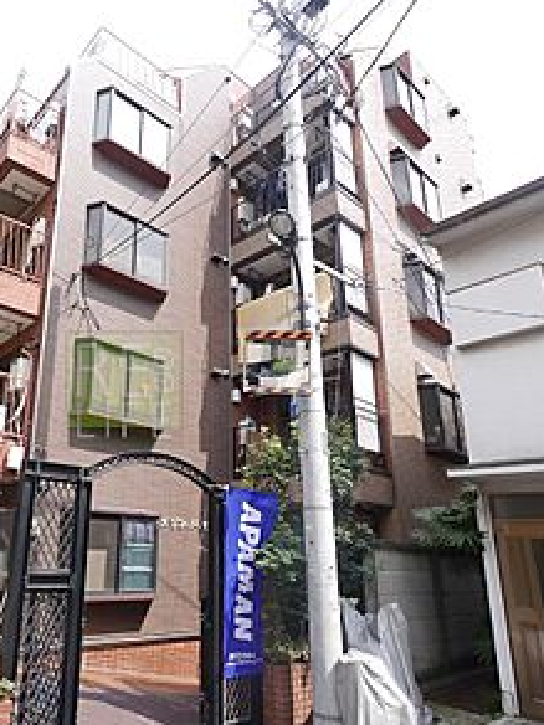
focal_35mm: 23
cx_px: 124
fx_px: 482
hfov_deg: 55.5
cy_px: 390
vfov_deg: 73.8
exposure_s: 1/250
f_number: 5.6
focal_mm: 7
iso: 160
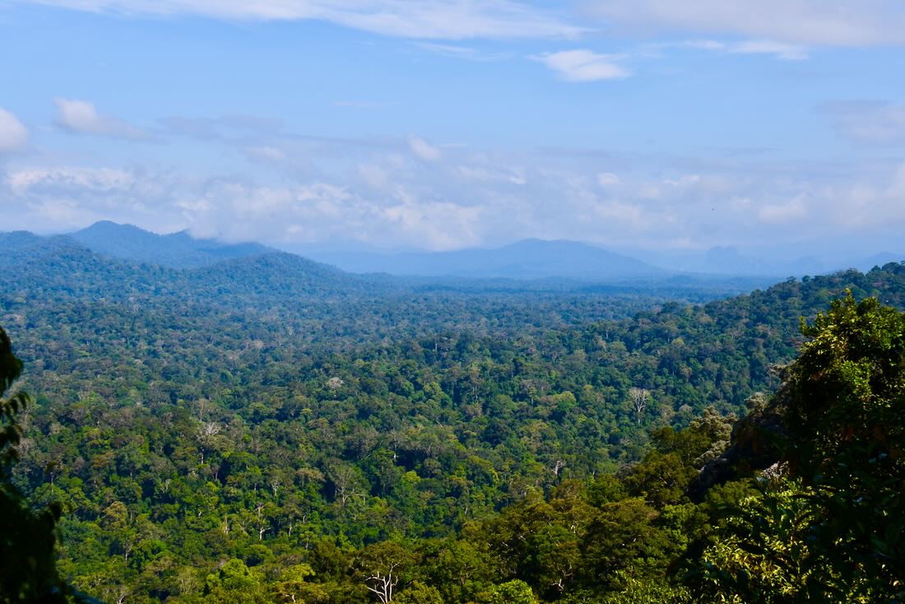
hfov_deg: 35.0
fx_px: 1433
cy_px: 302
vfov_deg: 23.8
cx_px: 452
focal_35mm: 57
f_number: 9
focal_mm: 38
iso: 100
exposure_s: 1/320
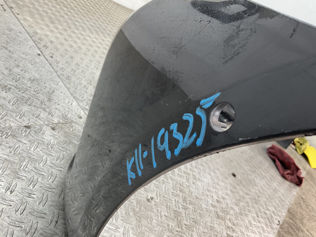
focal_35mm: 29
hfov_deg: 61.7
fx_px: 265
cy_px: 118
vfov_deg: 48.2
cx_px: 158
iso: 40
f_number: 1.8
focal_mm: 3
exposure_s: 1/100
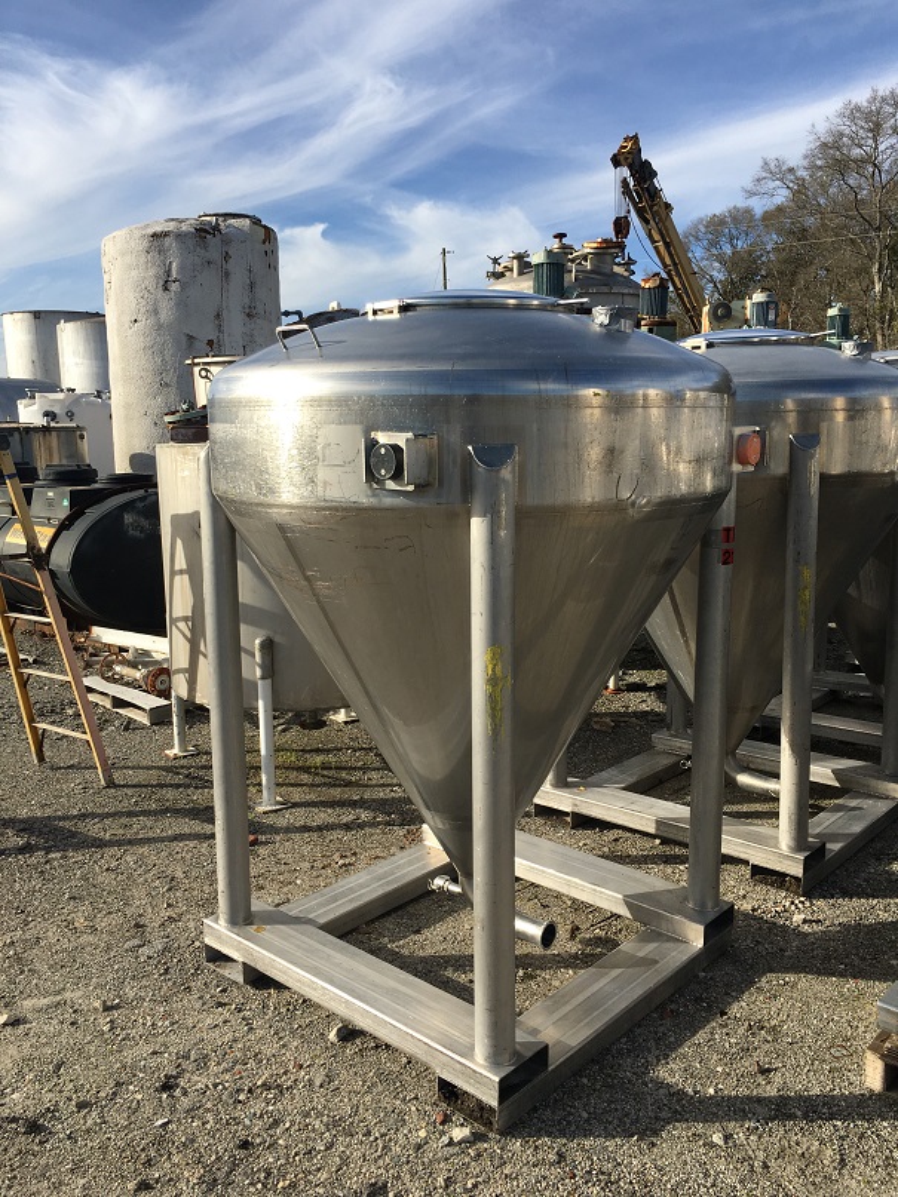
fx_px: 1003
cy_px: 598
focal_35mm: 29
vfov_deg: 61.7
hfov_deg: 48.2
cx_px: 449
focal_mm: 4.15
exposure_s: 1/1672
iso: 25
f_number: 2.2
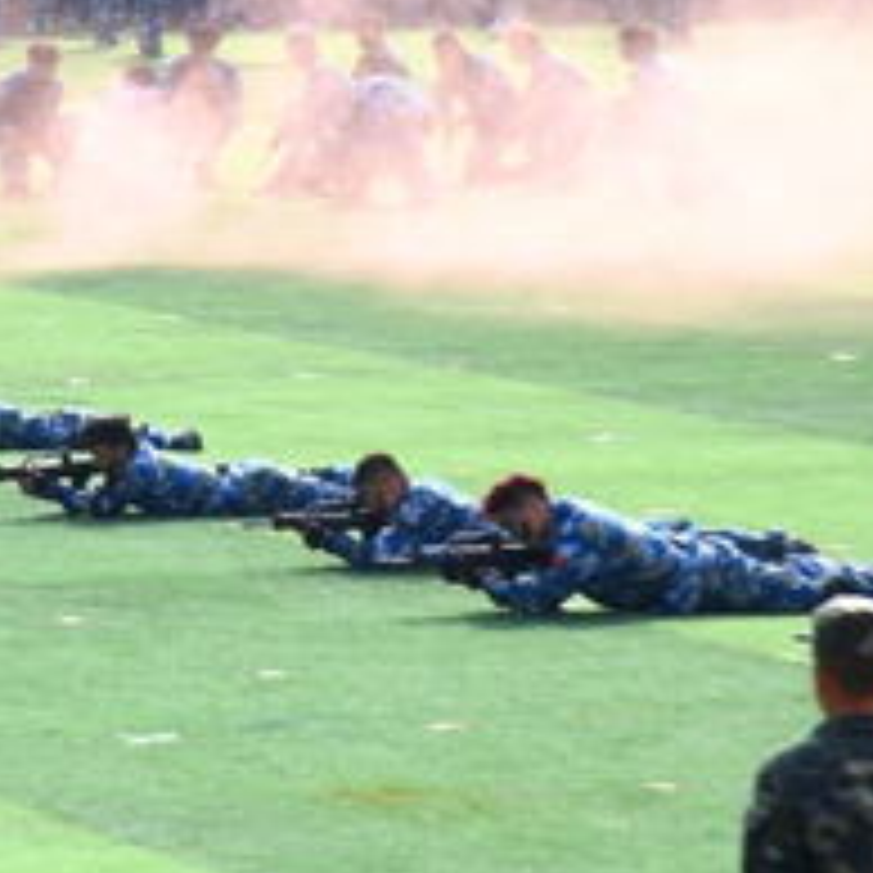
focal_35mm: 312
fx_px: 8902
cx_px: -351
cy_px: -115
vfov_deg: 5.6
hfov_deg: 5.6
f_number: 13
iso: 800
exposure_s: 1/640
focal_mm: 105
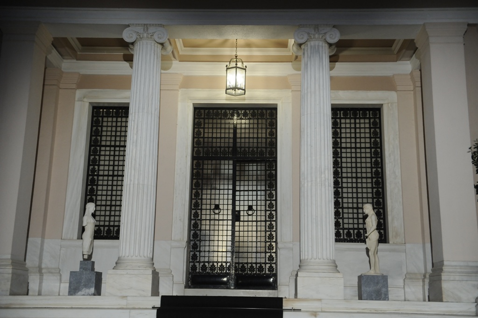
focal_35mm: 45
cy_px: 159
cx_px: 239
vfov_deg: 29.8
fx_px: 597
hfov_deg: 43.6
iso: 2000
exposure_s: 1/200
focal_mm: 45
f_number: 2.8
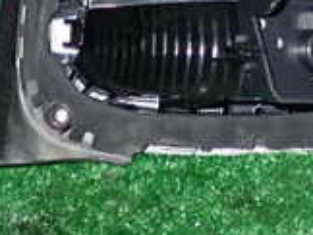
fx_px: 1204
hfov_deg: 14.7
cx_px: 263
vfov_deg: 10.7
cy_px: -141
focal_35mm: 133
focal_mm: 6.37
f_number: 7.1
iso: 800
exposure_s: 1/40
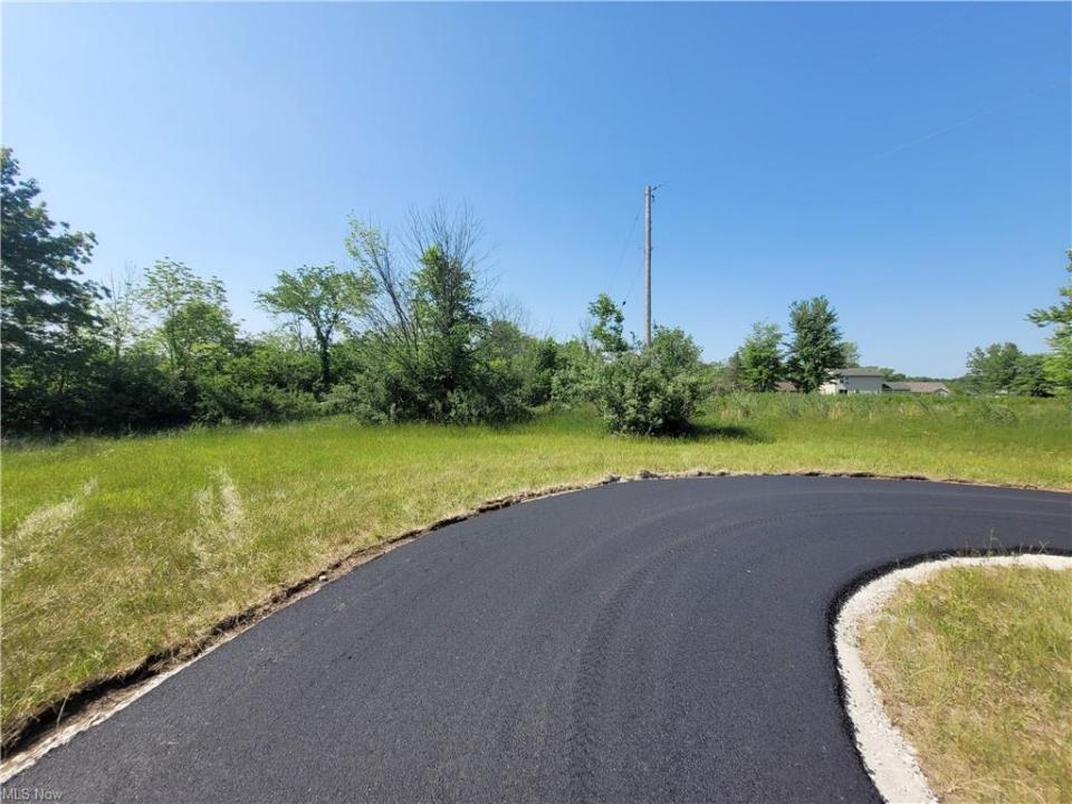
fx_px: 403
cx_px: 536
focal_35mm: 13
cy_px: 402
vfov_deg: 89.9
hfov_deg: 106.2
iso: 40
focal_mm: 1.74
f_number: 2.2
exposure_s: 1/1215
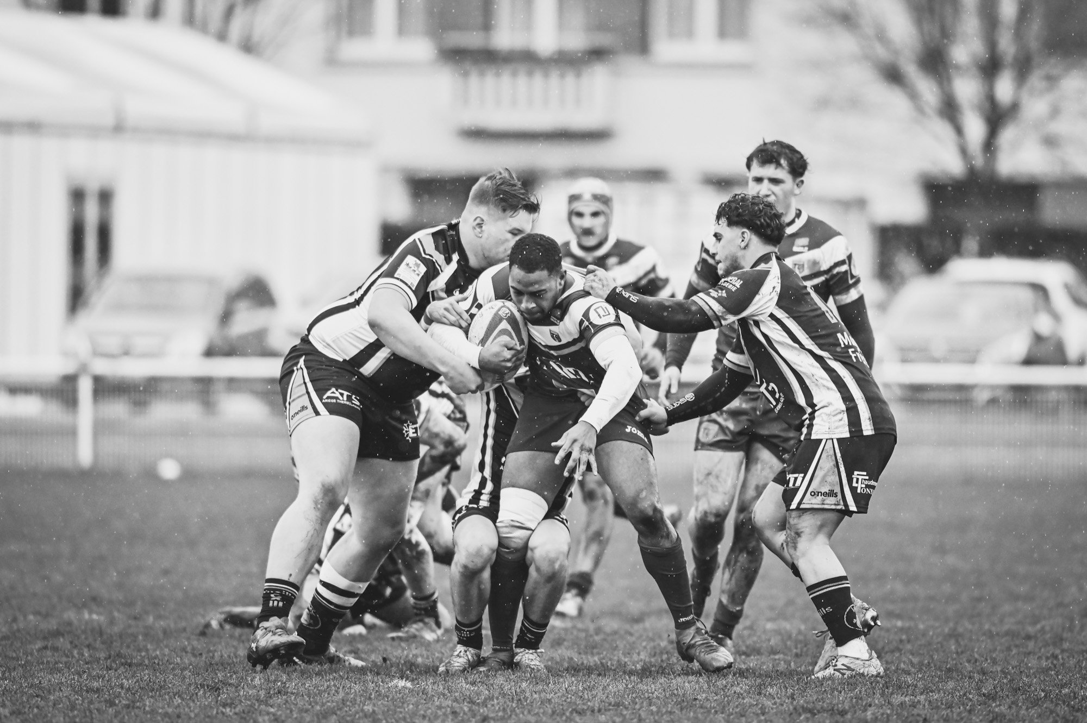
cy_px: 362
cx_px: 544
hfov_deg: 5.4
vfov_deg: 3.6
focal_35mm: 380
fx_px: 11467
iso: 1100
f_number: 4
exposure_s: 1/1600
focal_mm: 380
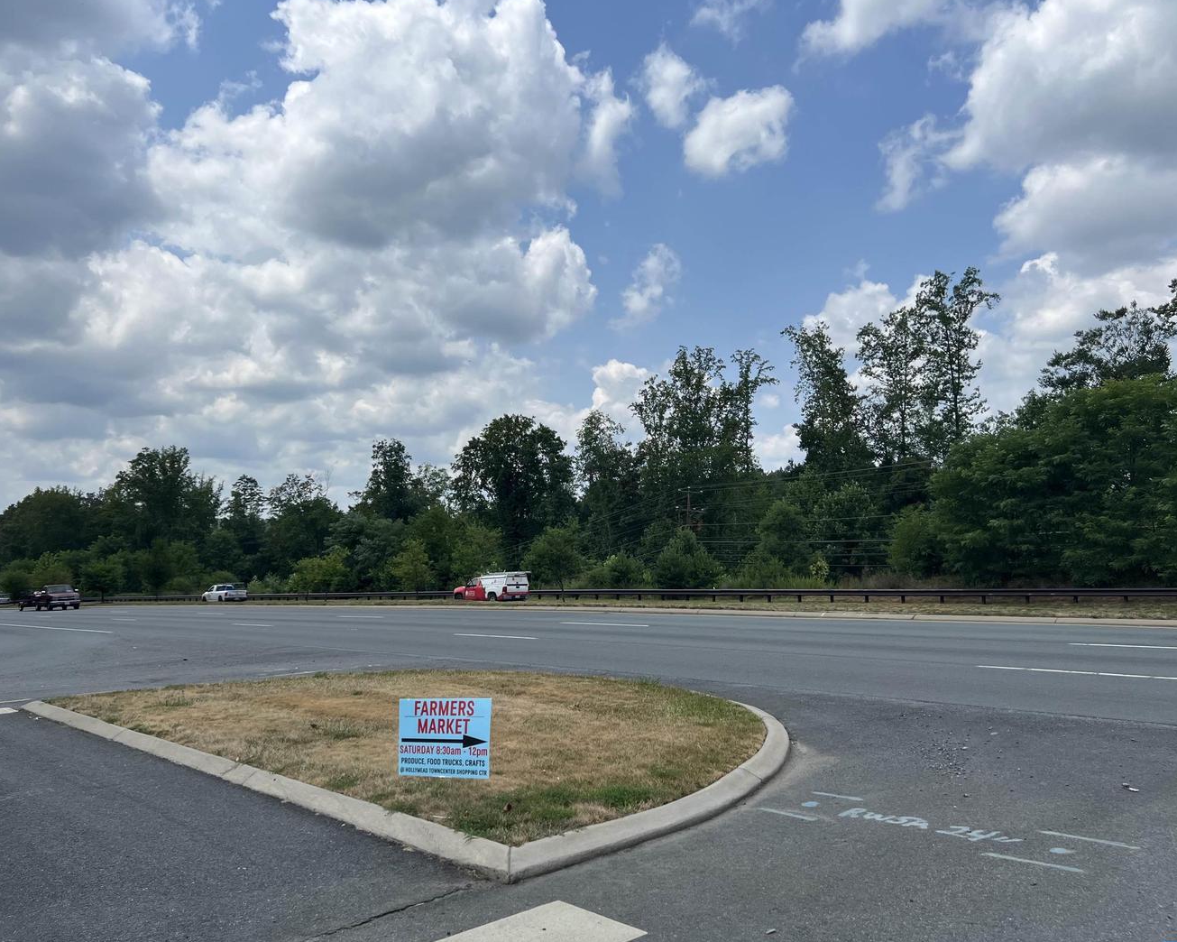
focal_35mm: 28
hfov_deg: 62.2
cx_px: 560
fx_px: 975
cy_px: 477
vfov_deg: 51.5
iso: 50
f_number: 1.5
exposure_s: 1/6579
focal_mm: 5.7
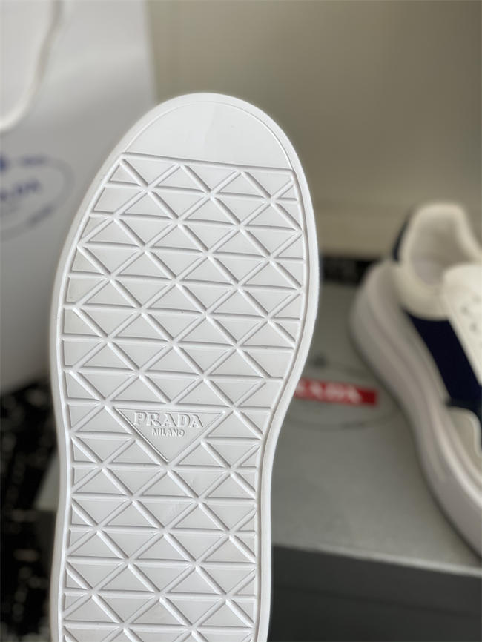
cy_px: 321
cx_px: 241
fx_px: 965
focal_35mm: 52
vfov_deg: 36.8
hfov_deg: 28.0
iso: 20
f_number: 2
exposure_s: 1/350
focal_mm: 6
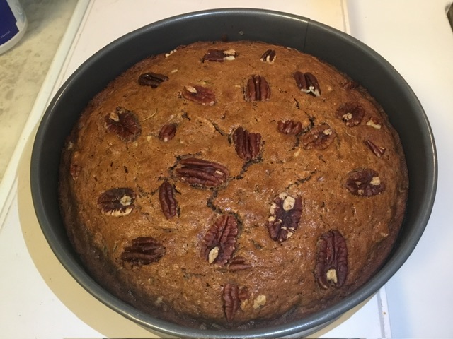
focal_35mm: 31
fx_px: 406
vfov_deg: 45.4
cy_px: 170
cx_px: 226
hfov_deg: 58.4
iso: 200
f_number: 2.4
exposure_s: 1/24
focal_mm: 3.3
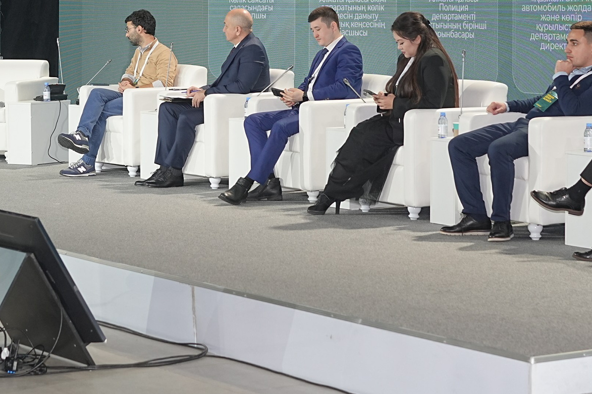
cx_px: 250
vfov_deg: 11.4
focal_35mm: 120
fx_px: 1973
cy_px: 58
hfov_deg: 17.1
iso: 800
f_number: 4
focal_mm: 55
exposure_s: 1/250
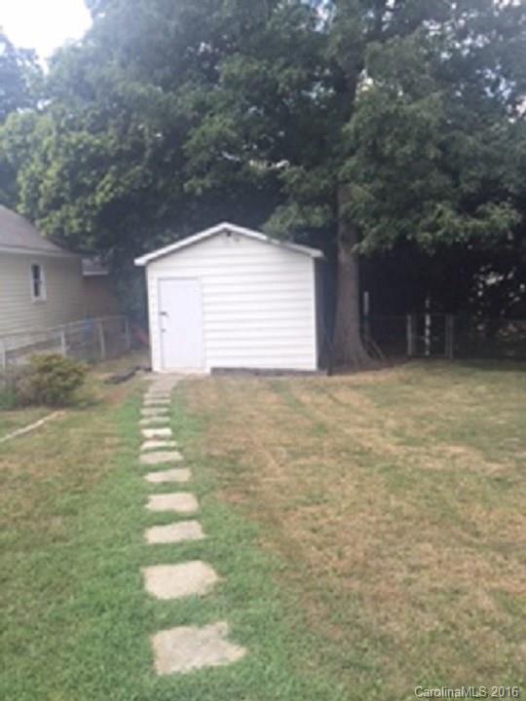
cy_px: 350
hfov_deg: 48.2
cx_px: 263
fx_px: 588
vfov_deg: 61.7
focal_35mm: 29
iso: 32
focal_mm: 4.15
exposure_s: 1/282
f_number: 2.2
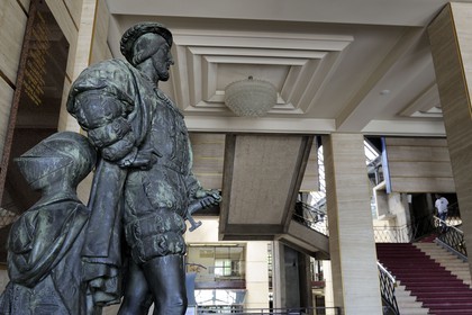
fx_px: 380
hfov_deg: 63.7
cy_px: 158
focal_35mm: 29
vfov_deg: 45.0
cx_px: 236
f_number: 5.6
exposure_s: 1/50
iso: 800
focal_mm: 29
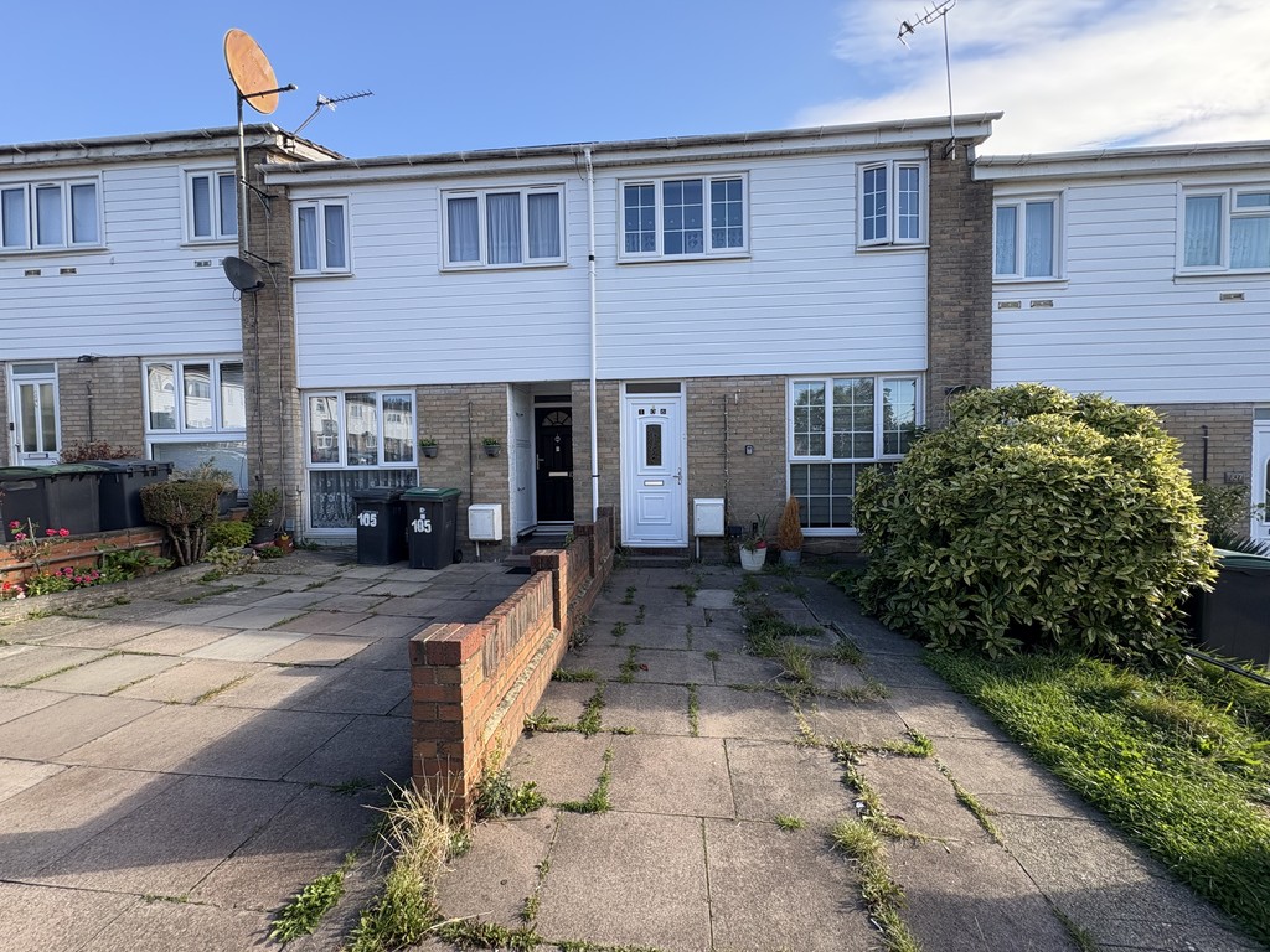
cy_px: 476
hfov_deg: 102.1
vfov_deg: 85.7
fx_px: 514
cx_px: 635
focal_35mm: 14
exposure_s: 1/328
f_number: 2.2
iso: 40
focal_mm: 2.22
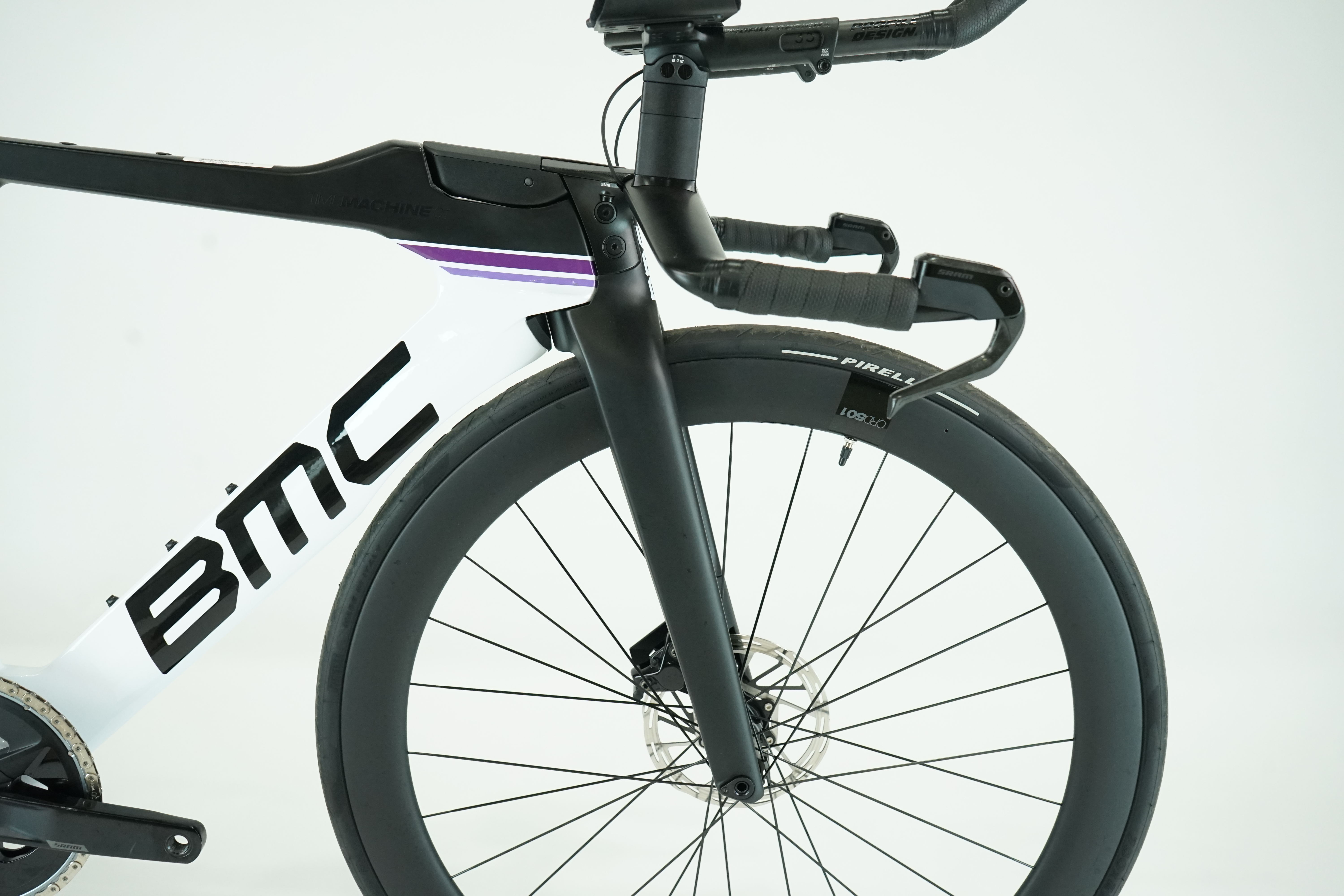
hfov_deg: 60.3
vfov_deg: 42.3
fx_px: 1157
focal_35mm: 31
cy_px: 448
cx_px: 672
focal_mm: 31
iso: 2500
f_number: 6.3
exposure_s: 1/200
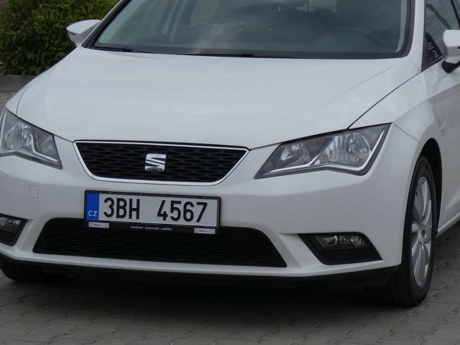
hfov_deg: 13.2
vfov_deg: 9.9
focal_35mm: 150
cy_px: 138
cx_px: 246
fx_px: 1994
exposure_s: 1/500
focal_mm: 20.5
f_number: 5
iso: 80
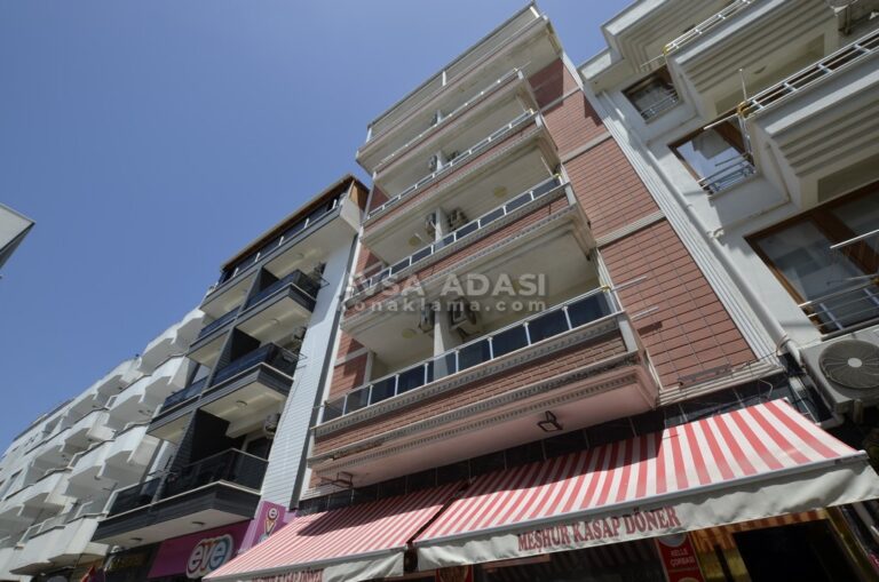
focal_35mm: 15
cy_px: 291
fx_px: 366
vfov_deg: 77.1
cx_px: 440
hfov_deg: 100.5
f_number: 8
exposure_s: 1/250
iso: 100
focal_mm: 10
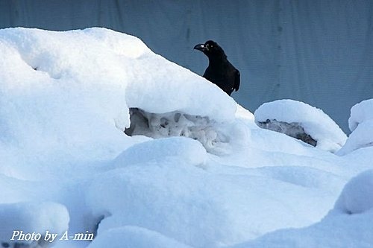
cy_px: 124
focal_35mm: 225
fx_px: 2330
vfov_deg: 6.1
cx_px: 186
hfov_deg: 9.2
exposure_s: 1/400
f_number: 8
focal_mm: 150
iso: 400
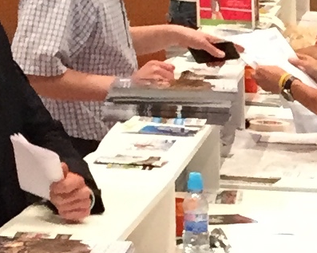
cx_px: 973
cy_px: 466
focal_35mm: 233
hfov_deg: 7.3
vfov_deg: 6.5
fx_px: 2184
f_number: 2.2
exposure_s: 1/30
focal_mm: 4.15
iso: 160
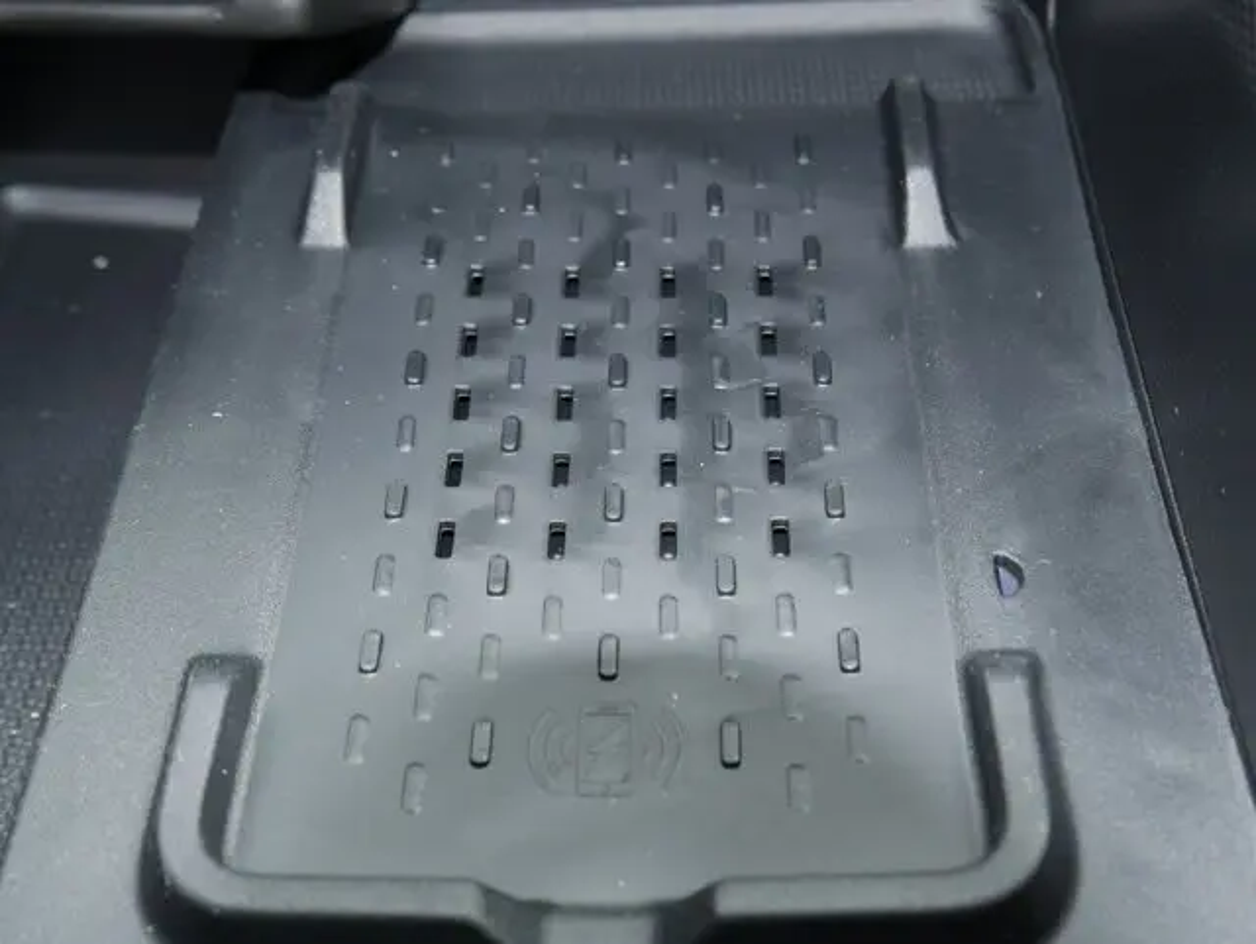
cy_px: 472
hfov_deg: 44.8
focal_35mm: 42
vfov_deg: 34.4
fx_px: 1525
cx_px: 628
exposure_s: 1/60
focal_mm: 21
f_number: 5
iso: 800
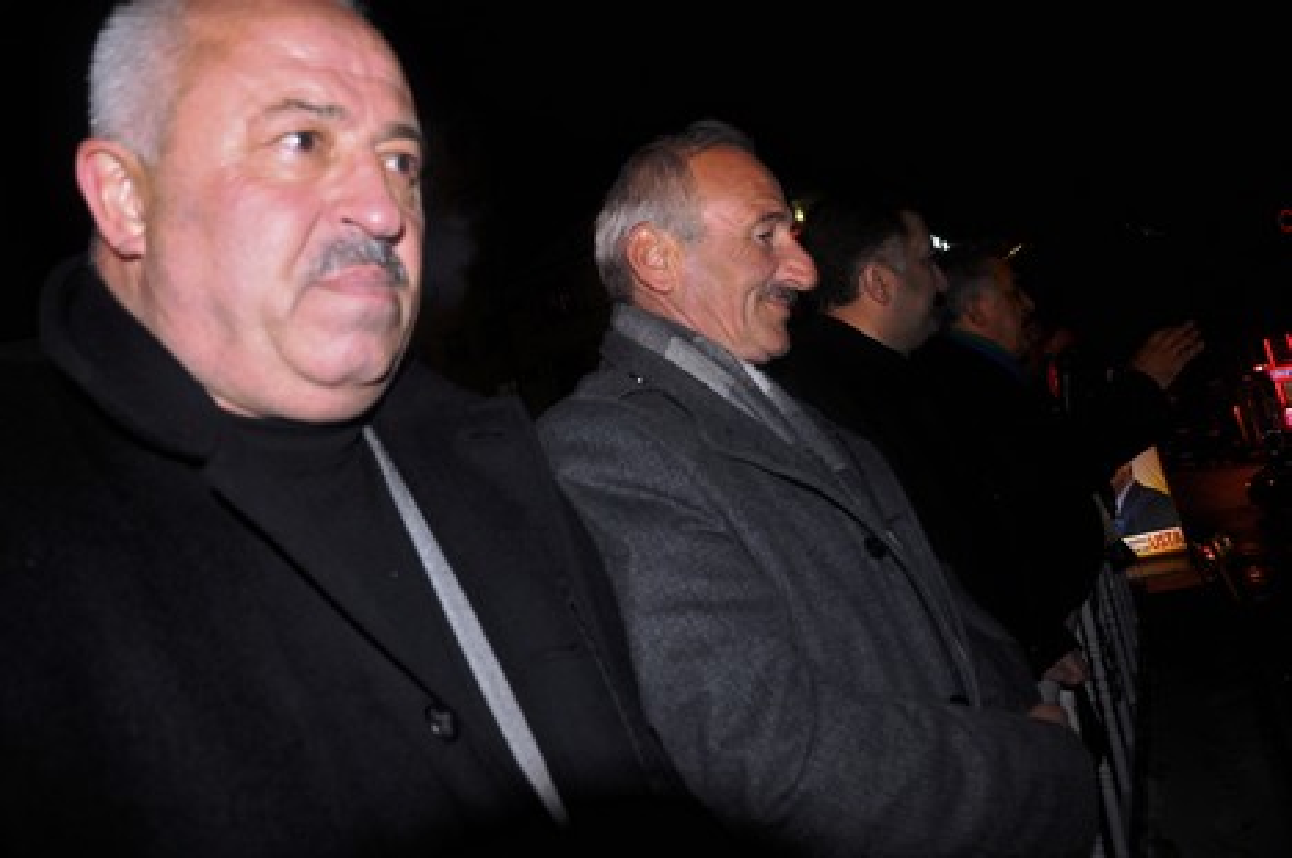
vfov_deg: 53.0
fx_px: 860
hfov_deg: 73.8
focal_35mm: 24
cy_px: 429
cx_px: 646
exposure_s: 1/60
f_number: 3.5
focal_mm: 16
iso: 200
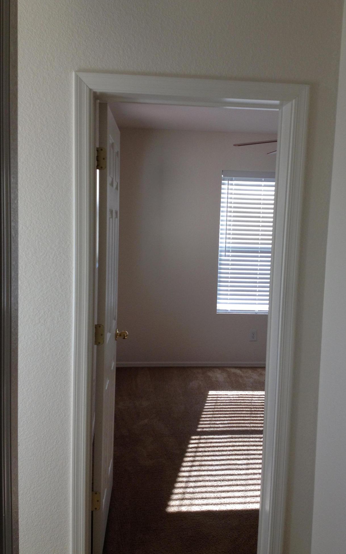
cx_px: 181
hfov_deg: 33.6
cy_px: 277
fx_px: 574
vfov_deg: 51.5
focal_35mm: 38
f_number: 2.4
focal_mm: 4.28
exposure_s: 1/120
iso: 64
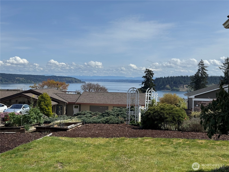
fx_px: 318
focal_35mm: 48
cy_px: 86
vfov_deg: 30.3
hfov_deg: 39.7
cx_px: 114
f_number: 1.78
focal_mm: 6.76
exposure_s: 1/5376
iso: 64
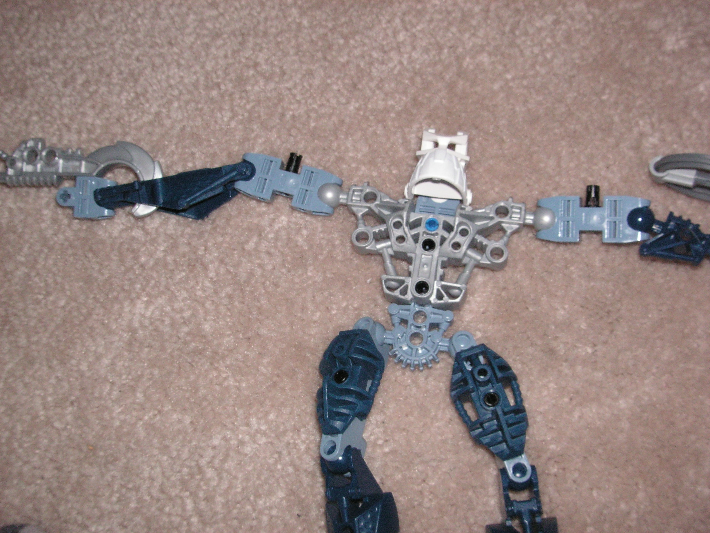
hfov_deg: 49.0
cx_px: 355
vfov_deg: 37.7
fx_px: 779
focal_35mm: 38
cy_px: 266
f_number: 6.6
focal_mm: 6.3
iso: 160
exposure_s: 1/45
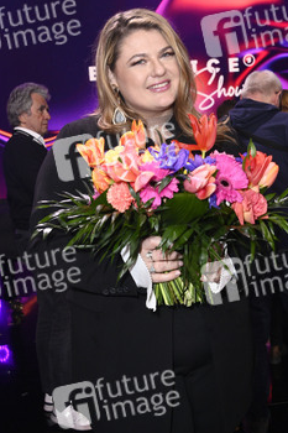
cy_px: 214
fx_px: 480
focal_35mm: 40
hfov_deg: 33.4
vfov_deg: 48.5
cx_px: 152
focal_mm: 35
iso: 4000
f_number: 6.3
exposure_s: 1/200
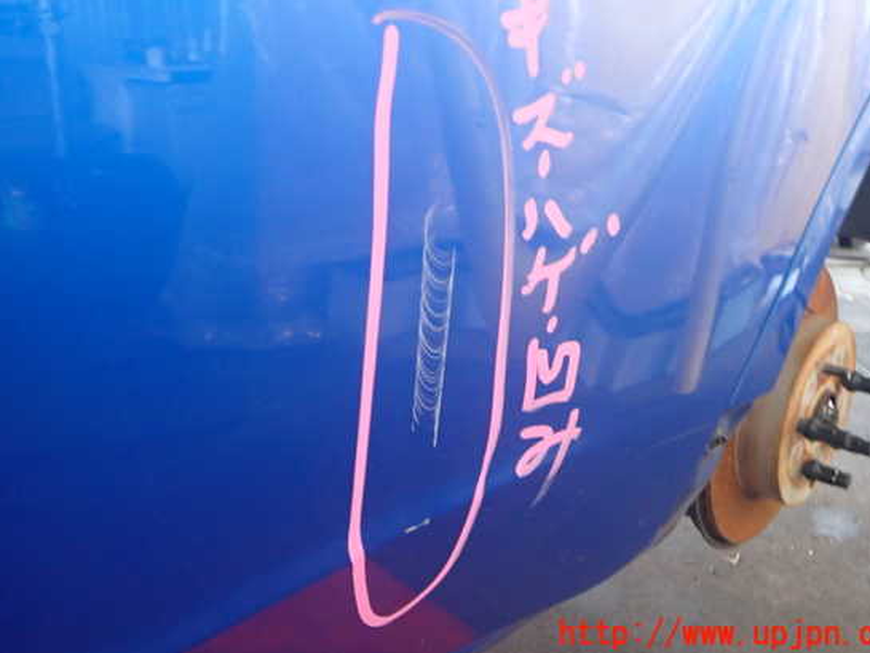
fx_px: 830
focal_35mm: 33
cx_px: 441
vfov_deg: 42.9
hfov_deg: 55.3
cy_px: 295
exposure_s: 1/30
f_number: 2.3
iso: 640
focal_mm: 5.4
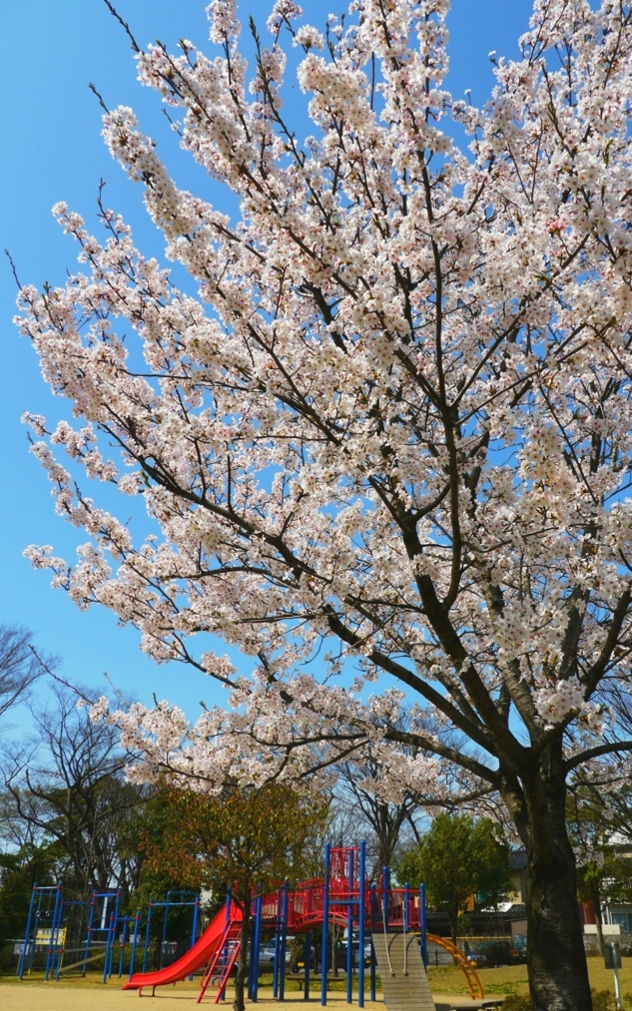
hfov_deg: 41.7
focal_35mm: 30
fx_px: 827
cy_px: 505
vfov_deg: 62.9
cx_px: 371
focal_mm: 14
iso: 100
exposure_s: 1/500
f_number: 8
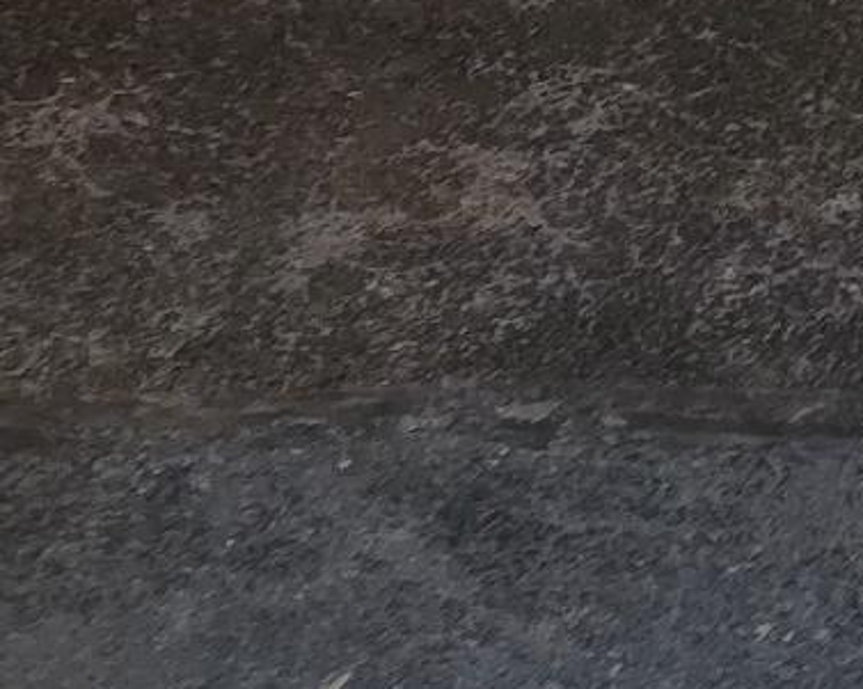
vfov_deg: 11.1
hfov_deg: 14.6
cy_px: -822
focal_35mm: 122
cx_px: 1337
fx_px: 3114
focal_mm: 6.3
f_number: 1.7
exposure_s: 1/12
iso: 640
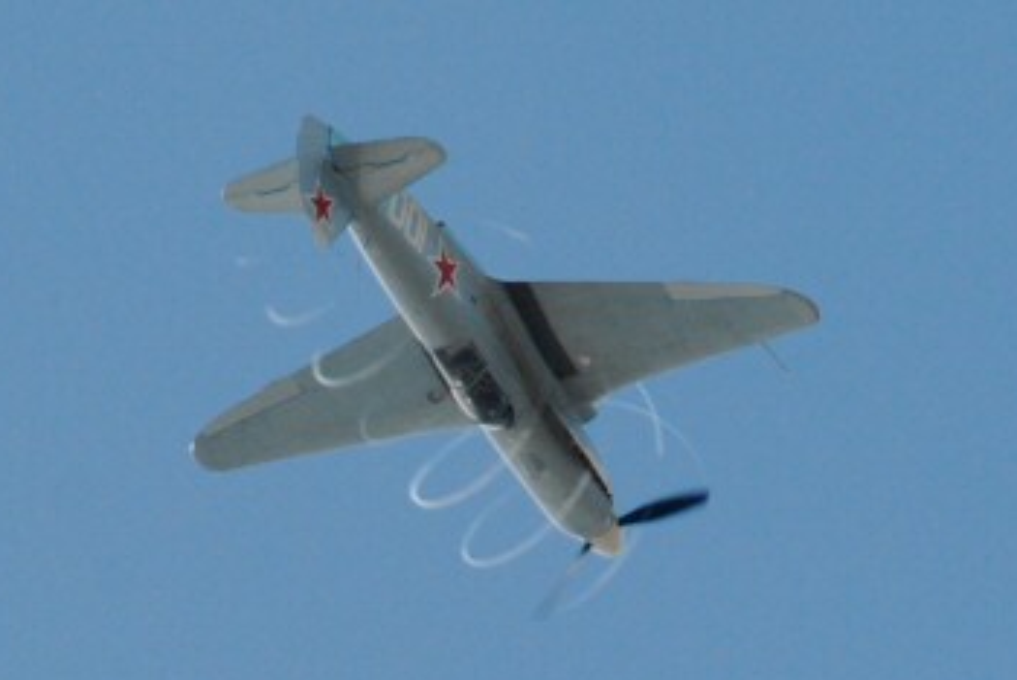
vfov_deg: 2.0
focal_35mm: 686
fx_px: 19395
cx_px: 497
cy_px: 386
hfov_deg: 3.0
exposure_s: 1/750
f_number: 9.5
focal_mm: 400
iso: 400
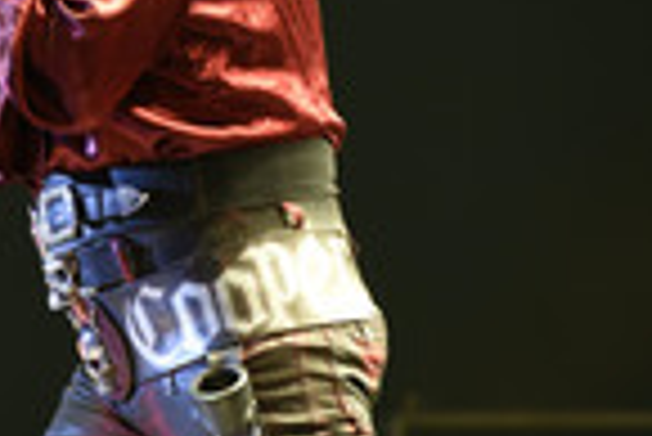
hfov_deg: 3.3
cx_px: 2
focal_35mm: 621
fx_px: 11258
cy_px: 139
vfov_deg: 2.2
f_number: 5.6
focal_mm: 200
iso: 1600
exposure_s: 1/60
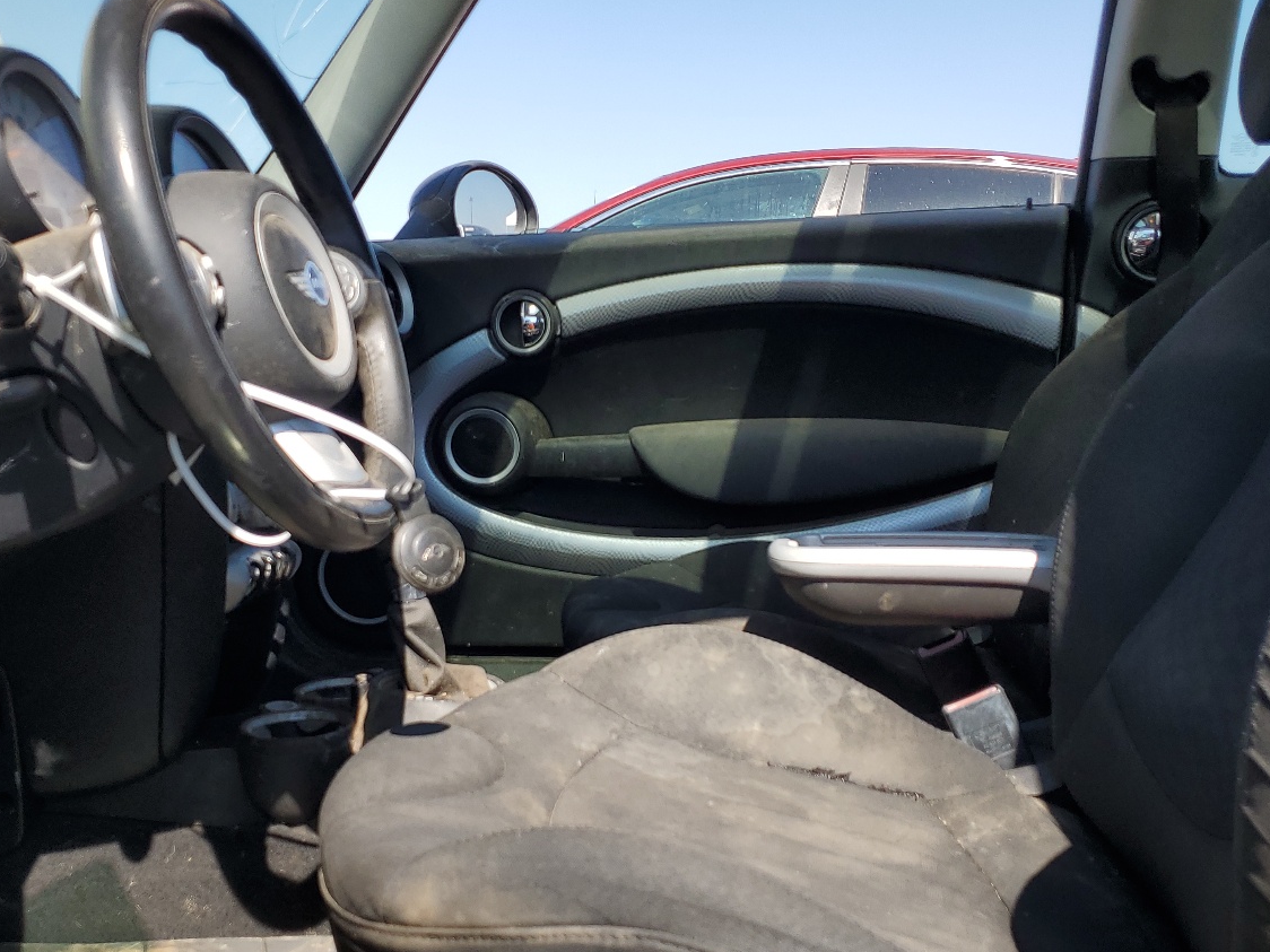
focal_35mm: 37
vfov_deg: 38.6
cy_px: 554
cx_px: 604
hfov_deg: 50.1
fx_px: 1357
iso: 50
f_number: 1.5
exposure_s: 1/1667
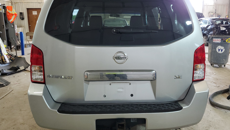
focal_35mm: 29
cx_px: 115
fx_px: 177
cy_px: 53
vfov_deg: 40.0
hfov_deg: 66.1
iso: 108
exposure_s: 1/60.2
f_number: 1.5
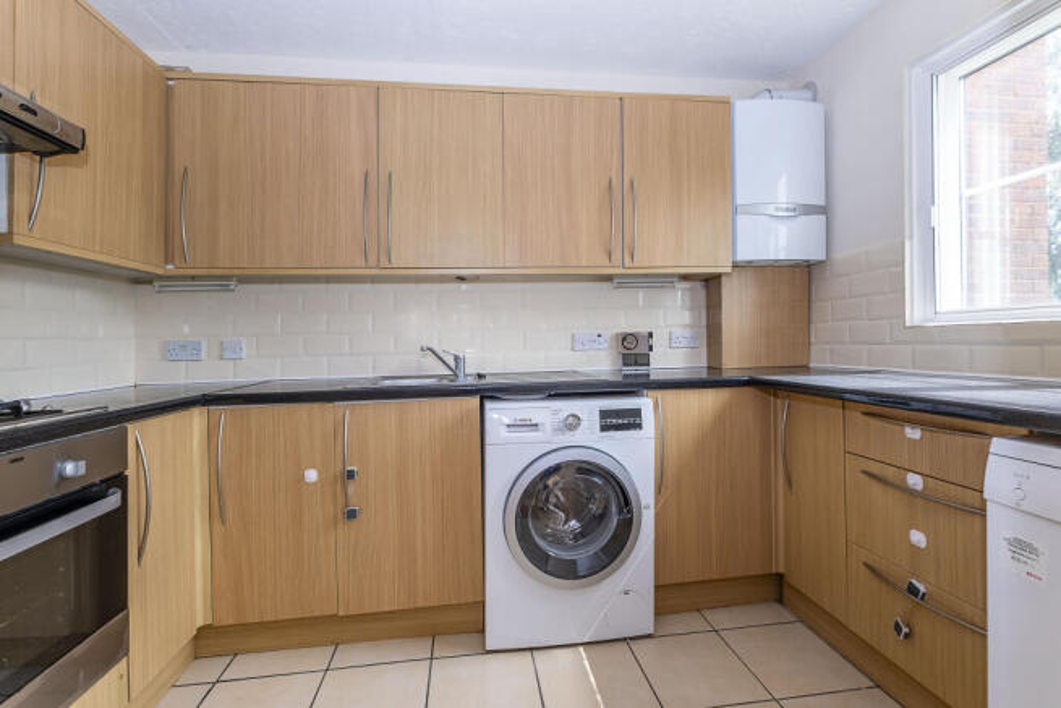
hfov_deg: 100.4
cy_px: 354
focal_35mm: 15
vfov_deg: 77.4
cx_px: 530
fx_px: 442
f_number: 5.6
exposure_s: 1/90
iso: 400
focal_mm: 10
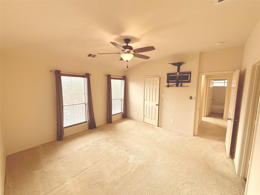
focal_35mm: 14
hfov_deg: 102.1
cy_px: 98
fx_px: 105
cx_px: 130
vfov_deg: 85.7
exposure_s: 1/99
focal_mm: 2.22
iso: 80
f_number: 2.2
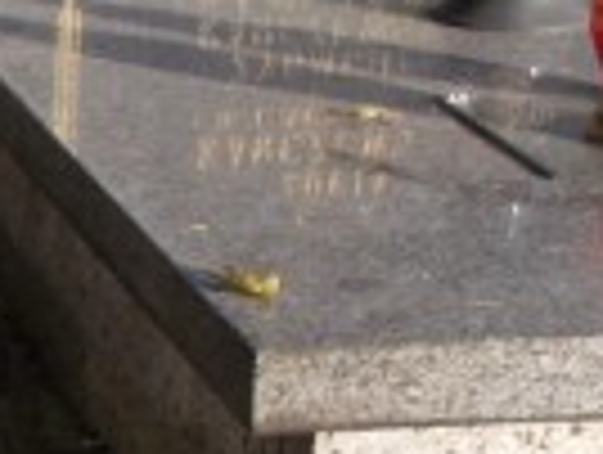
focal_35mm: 181
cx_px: -819
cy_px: 355
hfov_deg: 9.7
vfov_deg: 8.2
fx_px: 3159
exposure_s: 1/500
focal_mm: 5.3
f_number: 3.1
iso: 80
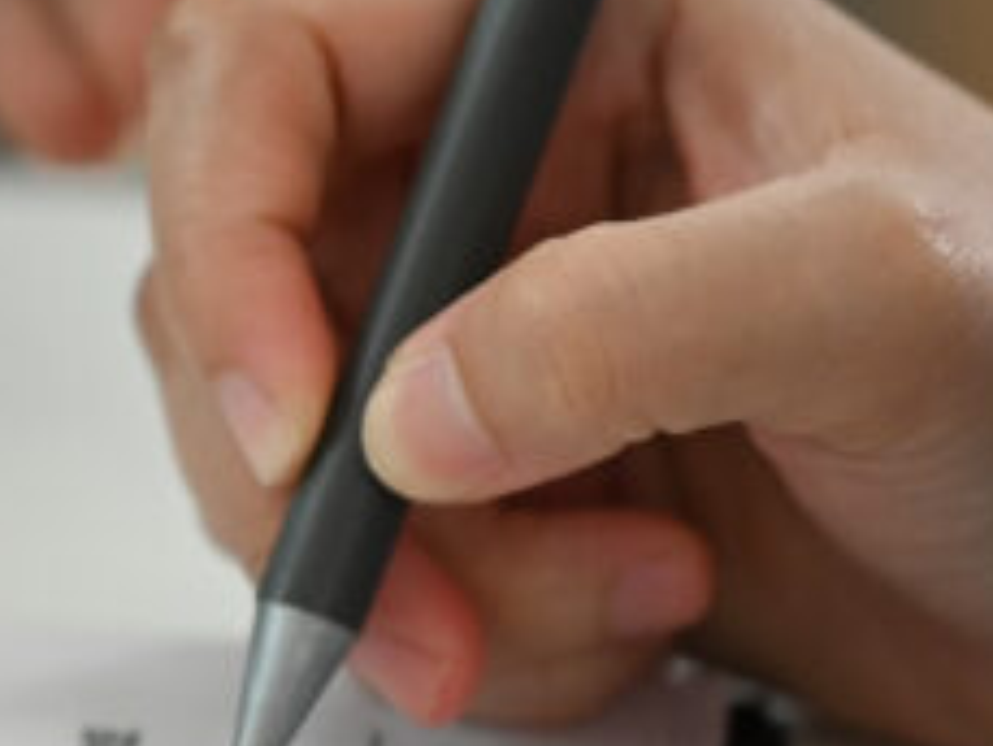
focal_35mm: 366
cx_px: -577
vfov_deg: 4.1
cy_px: 336
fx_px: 10505
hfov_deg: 5.4
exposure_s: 1/250
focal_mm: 85
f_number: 2
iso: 500
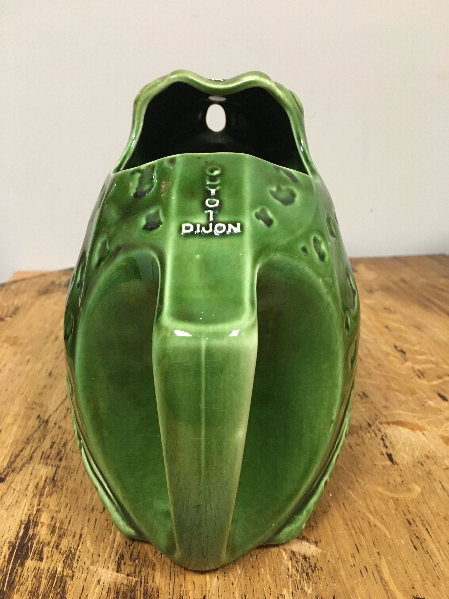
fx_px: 502
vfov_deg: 61.7
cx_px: 224
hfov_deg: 48.2
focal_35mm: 29
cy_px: 300
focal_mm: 4.15
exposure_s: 1/33
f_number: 2.2
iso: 160
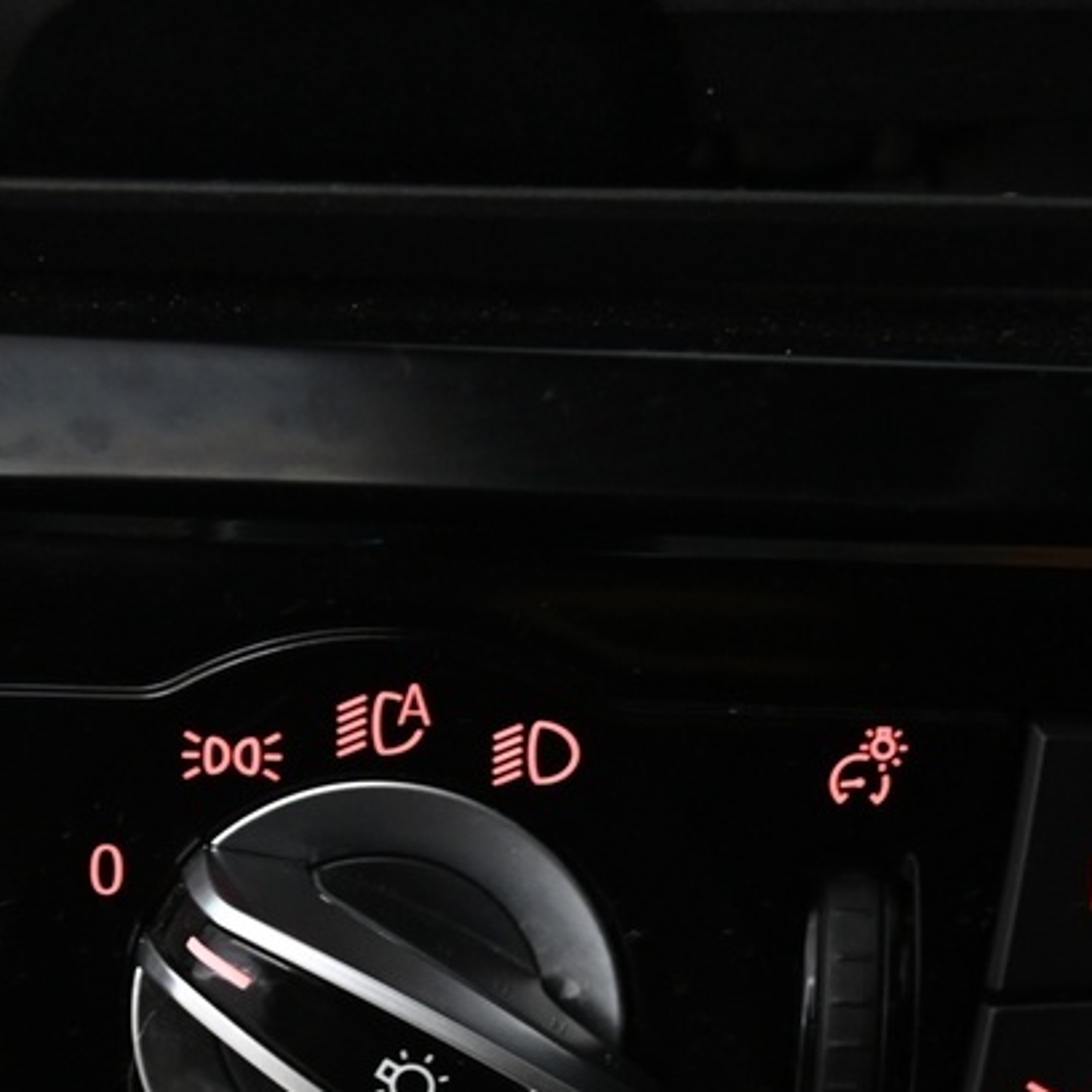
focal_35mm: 155
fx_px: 5532
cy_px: 1191
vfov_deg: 11.1
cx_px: 675
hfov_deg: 11.3
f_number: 4
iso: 2000
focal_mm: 46
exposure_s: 1/25
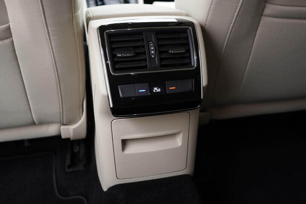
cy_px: 102
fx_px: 306
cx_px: 153
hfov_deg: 53.1
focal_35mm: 36
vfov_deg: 36.9
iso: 400
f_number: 2.8
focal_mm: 24
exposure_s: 1/40
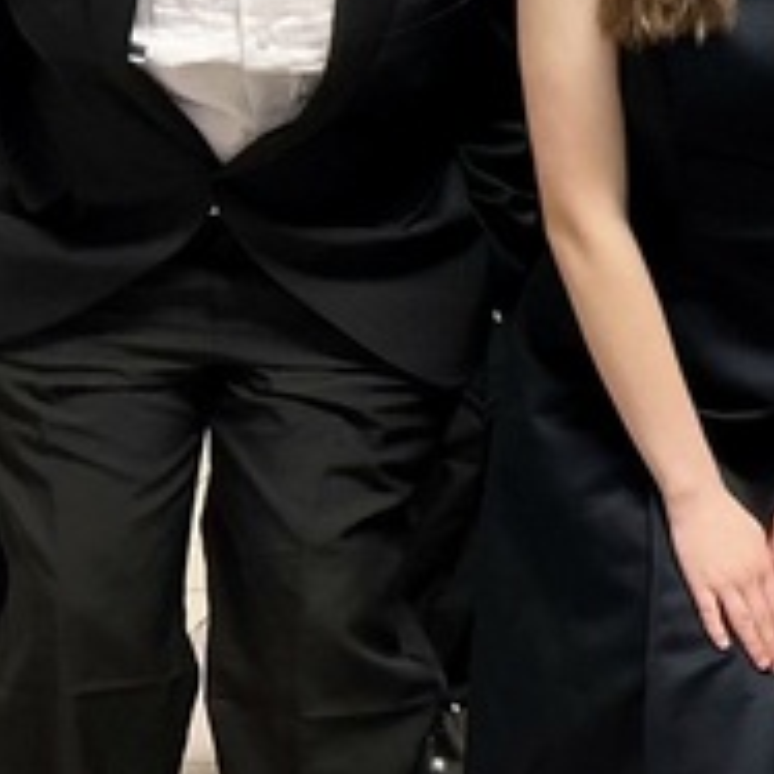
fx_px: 3187
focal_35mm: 126
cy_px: -66
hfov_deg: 12.8
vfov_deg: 13.6
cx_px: 1316
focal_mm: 5.7
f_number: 1.5
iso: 250
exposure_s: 1/60
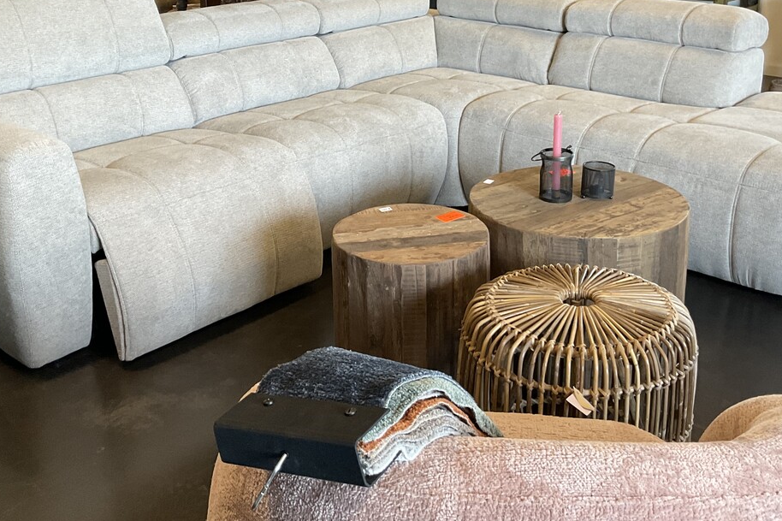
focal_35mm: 44
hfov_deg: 44.5
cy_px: 118
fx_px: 956
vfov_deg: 29.9
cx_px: 407
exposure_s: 1/60
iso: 80
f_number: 1.8
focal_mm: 3
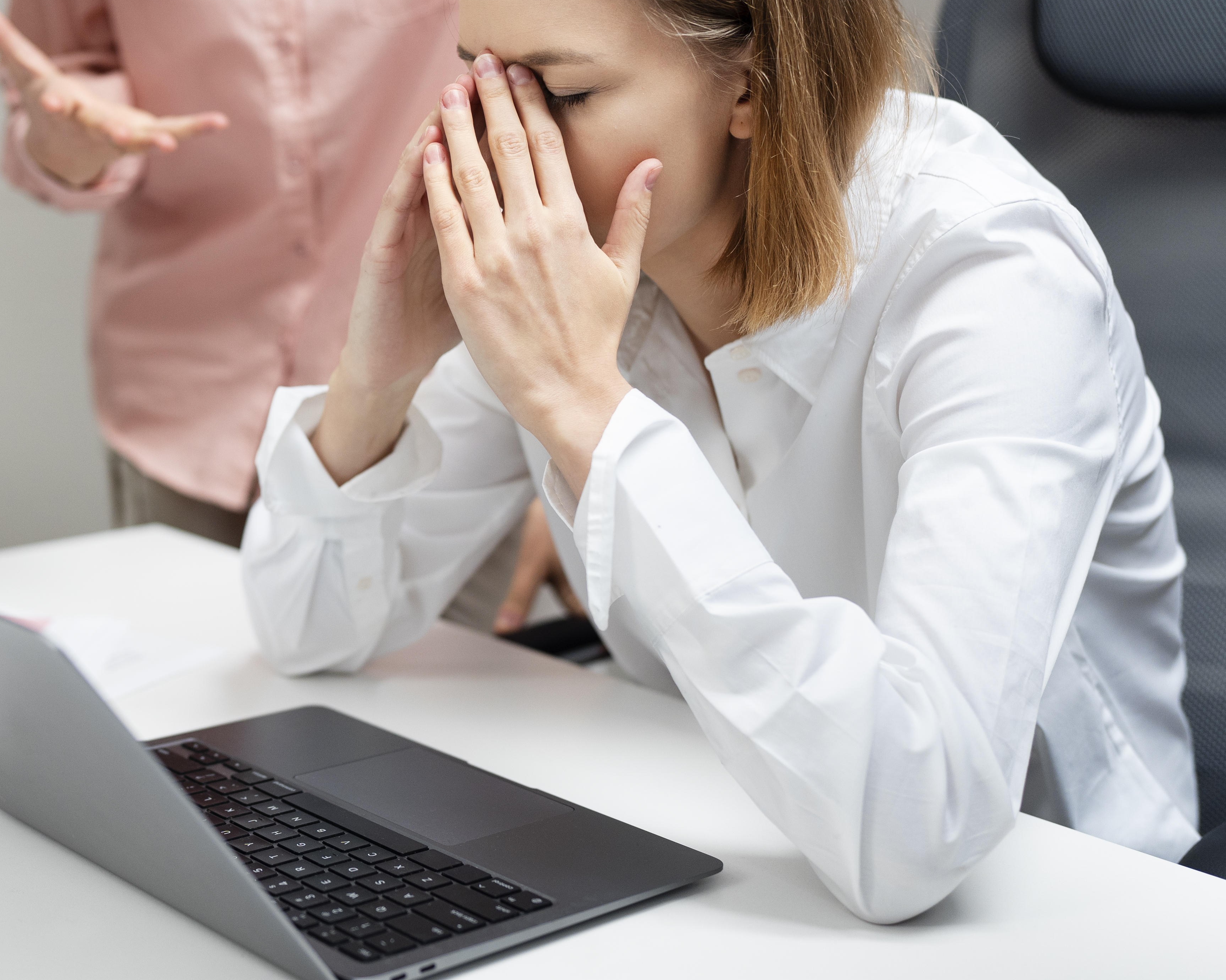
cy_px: 386
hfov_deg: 32.4
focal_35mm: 57
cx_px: 298
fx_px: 2068
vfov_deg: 26.6
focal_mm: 35
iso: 640
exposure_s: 1/320
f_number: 2
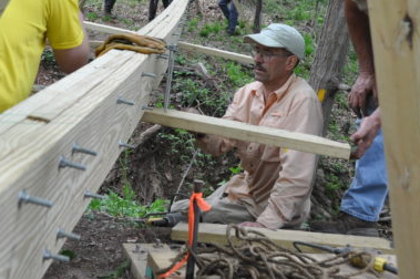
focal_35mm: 73
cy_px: 27
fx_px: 851
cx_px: 135
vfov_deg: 18.3
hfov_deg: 27.5
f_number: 5.6
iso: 400
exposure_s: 1/100
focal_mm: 24
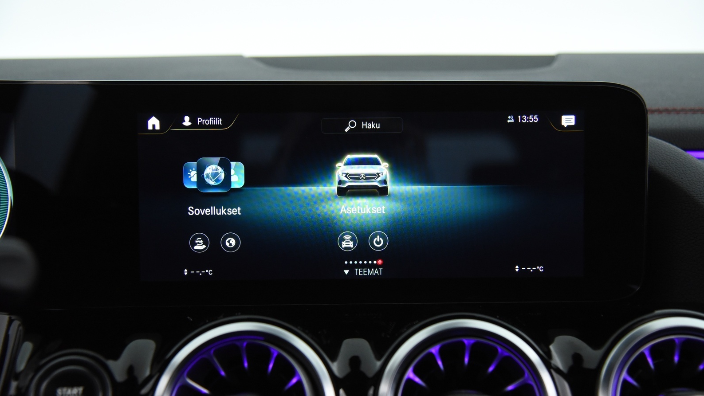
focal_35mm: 47
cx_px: 358
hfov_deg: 43.7
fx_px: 877
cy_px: 201
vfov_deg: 25.4
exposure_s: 1/60
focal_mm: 44
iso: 4000
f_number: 4
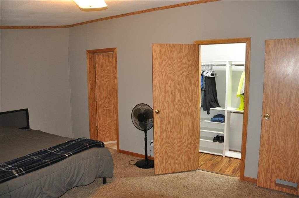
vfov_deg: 47.8
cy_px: 99
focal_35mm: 27
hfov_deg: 67.5
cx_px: 150
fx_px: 224
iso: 800
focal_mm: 18
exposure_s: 1/60
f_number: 3.5
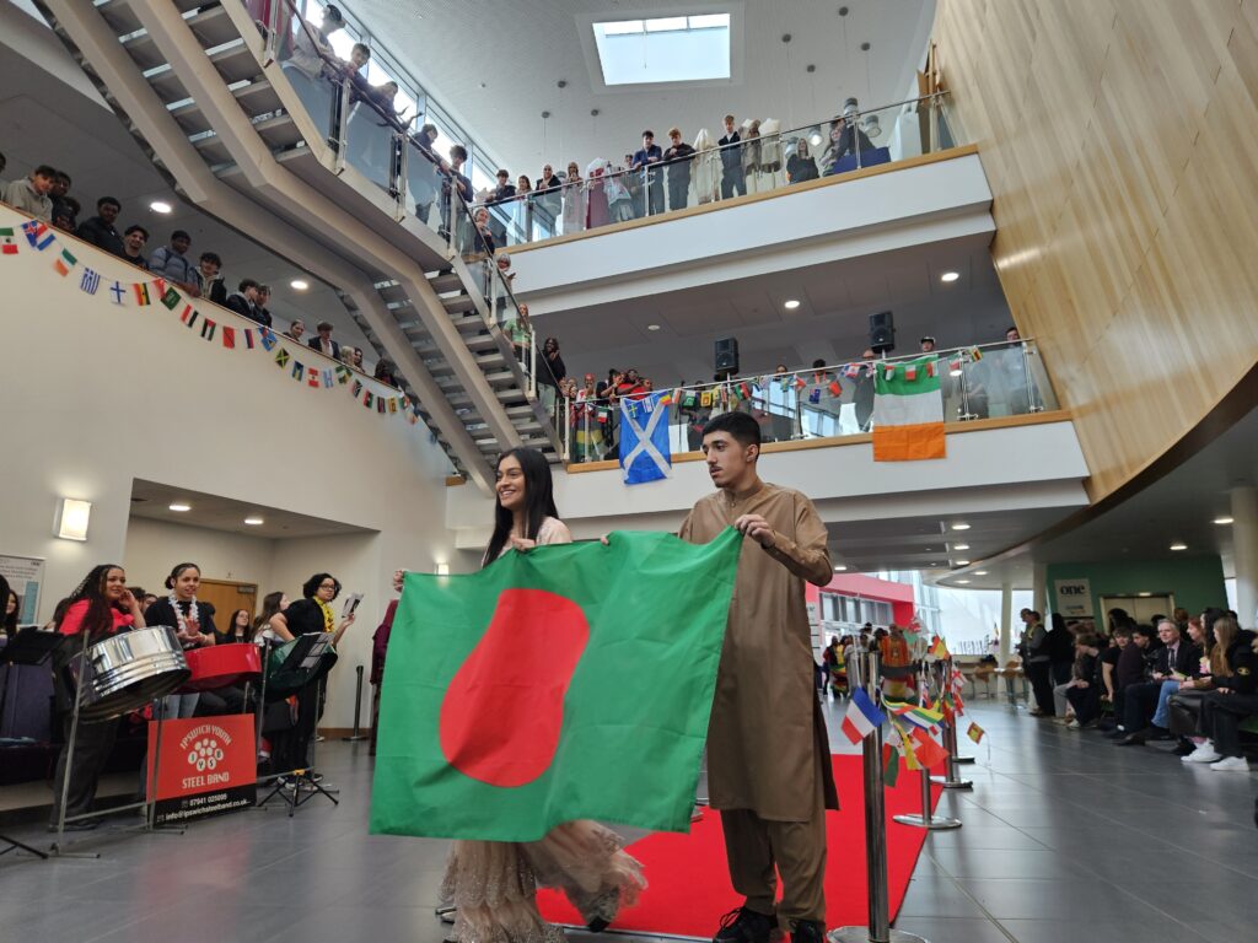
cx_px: 629
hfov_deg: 73.9
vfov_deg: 58.9
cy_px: 472
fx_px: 836
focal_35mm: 23
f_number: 1.8
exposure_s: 1/100
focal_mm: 5.4
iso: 80
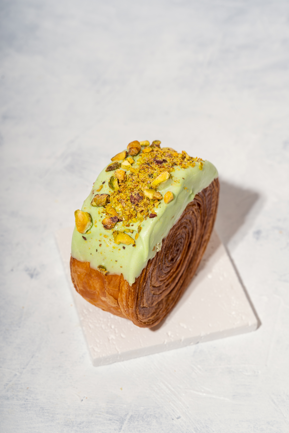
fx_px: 903
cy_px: 216
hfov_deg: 18.2
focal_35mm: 75
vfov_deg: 27.0
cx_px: 144
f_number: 10
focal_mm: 75
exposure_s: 1/200
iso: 125
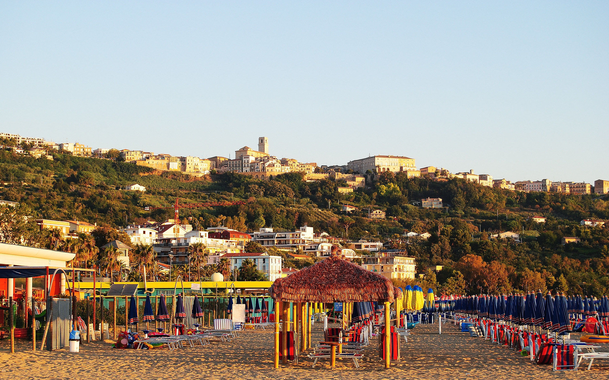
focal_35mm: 85
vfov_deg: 15.4
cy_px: 199
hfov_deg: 24.5
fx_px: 1403
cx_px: 304
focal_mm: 55
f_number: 9
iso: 200
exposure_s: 1/100
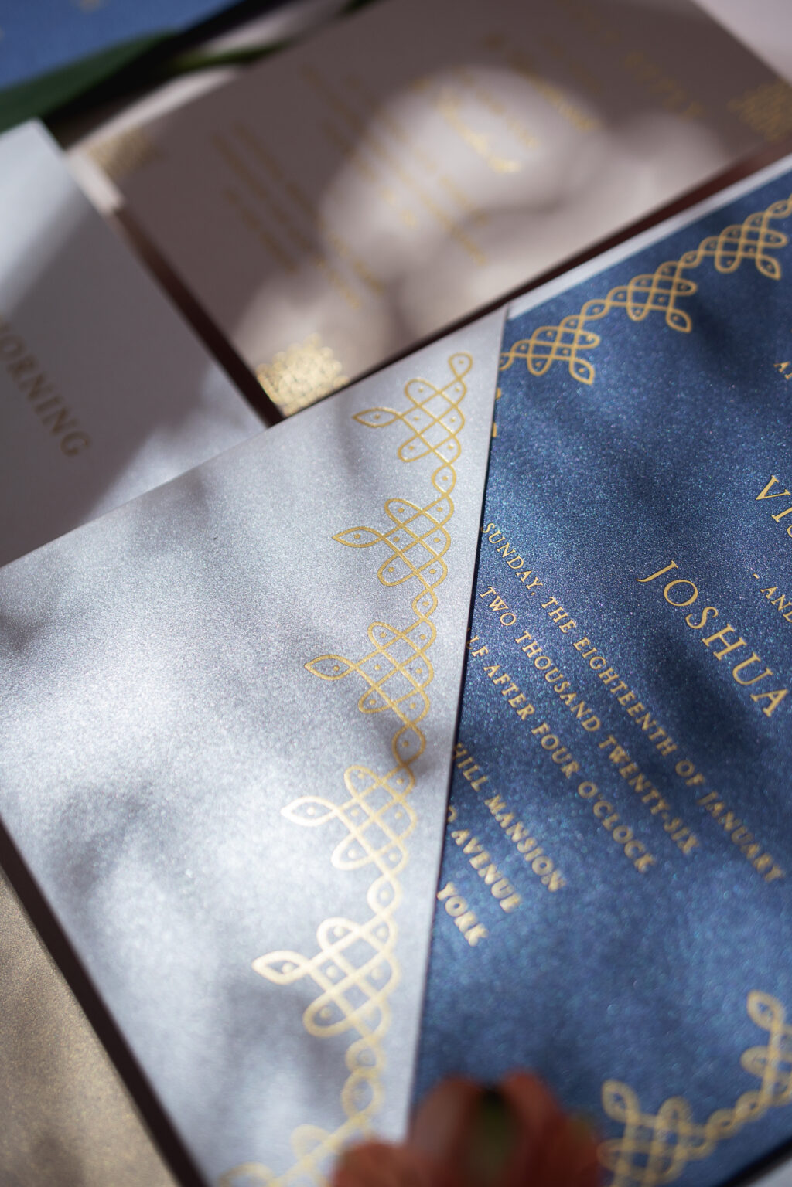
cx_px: 396
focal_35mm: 60
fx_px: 1980
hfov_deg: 22.6
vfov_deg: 33.4
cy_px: 594
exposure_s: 1/125
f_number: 4
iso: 100
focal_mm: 40
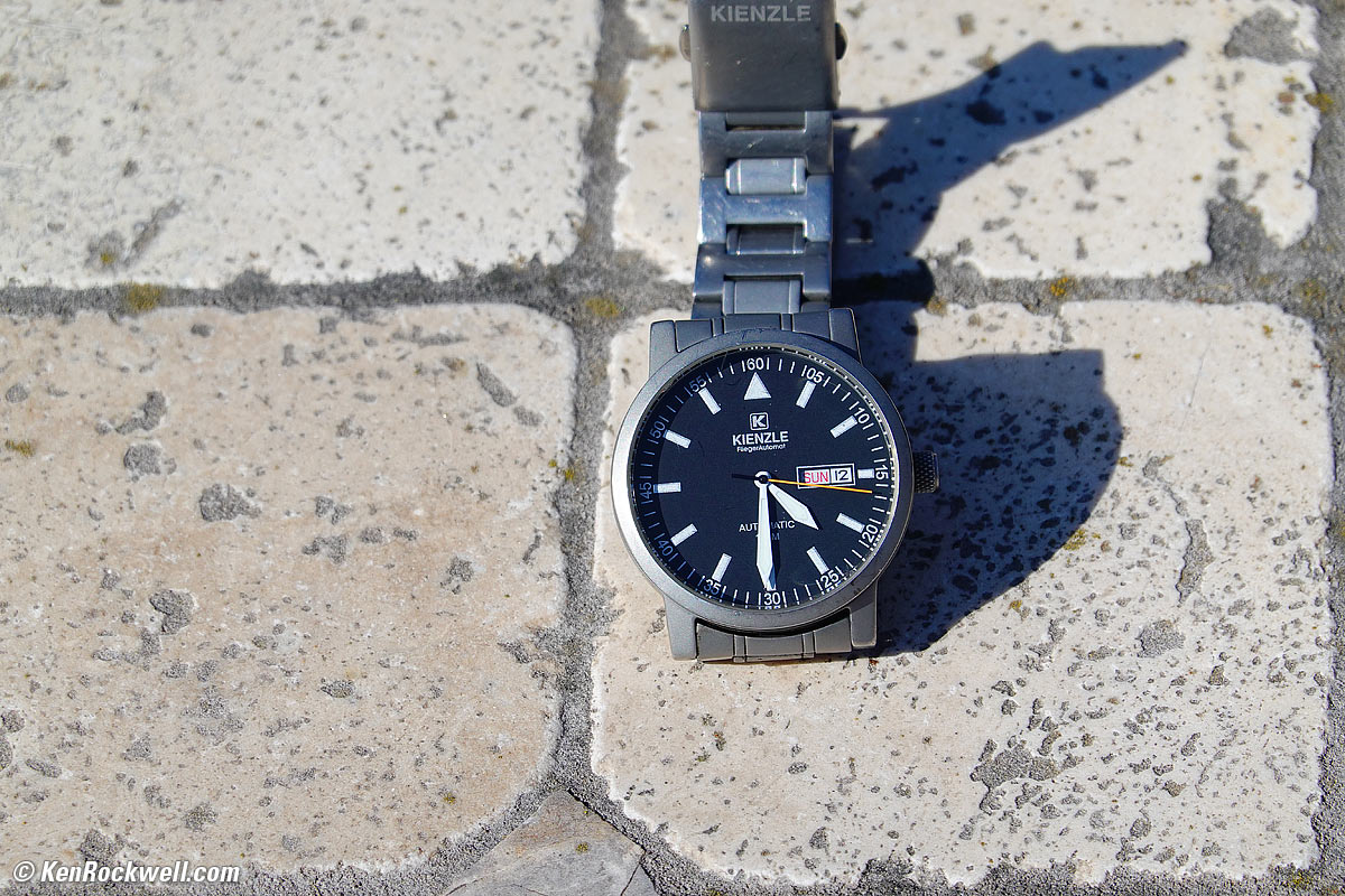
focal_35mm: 200
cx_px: 672
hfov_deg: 10.3
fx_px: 7472
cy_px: 448
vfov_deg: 6.9
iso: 125
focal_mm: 72
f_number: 4.5
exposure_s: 1/1000
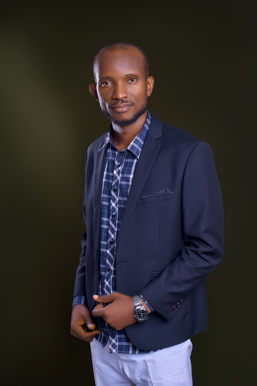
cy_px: 193
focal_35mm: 50
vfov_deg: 39.6
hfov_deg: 27.0
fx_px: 535
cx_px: 128
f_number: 6.3
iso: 160
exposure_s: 1/125
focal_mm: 50
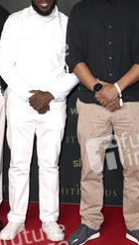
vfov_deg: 26.1
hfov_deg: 14.9
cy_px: 100
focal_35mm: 81
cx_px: 47
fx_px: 529
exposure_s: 1/200
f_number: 4.5
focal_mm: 48
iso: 1250
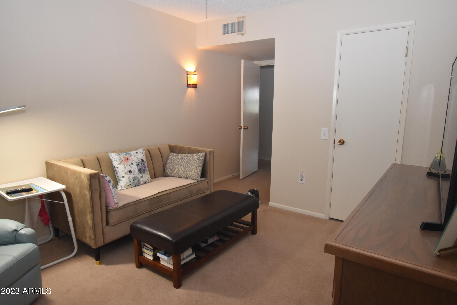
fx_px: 267
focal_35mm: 21
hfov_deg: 81.2
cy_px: 152
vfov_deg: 59.5
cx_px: 228
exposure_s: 1/60
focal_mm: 14
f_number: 5
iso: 1250
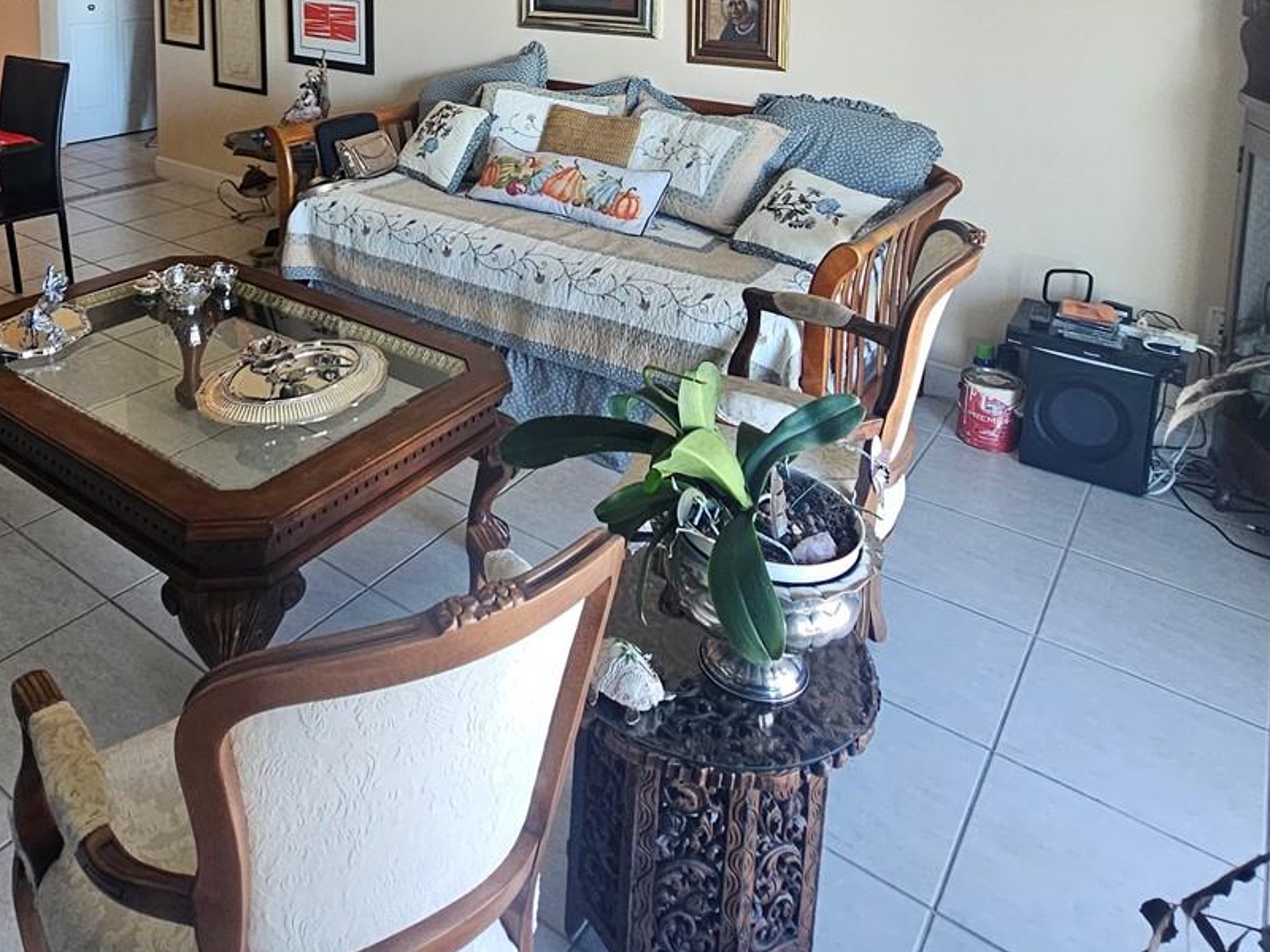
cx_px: 462
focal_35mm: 26
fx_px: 954
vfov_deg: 46.9
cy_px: 67
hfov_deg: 66.1
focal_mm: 2.2
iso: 200
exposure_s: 1/60
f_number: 2.2
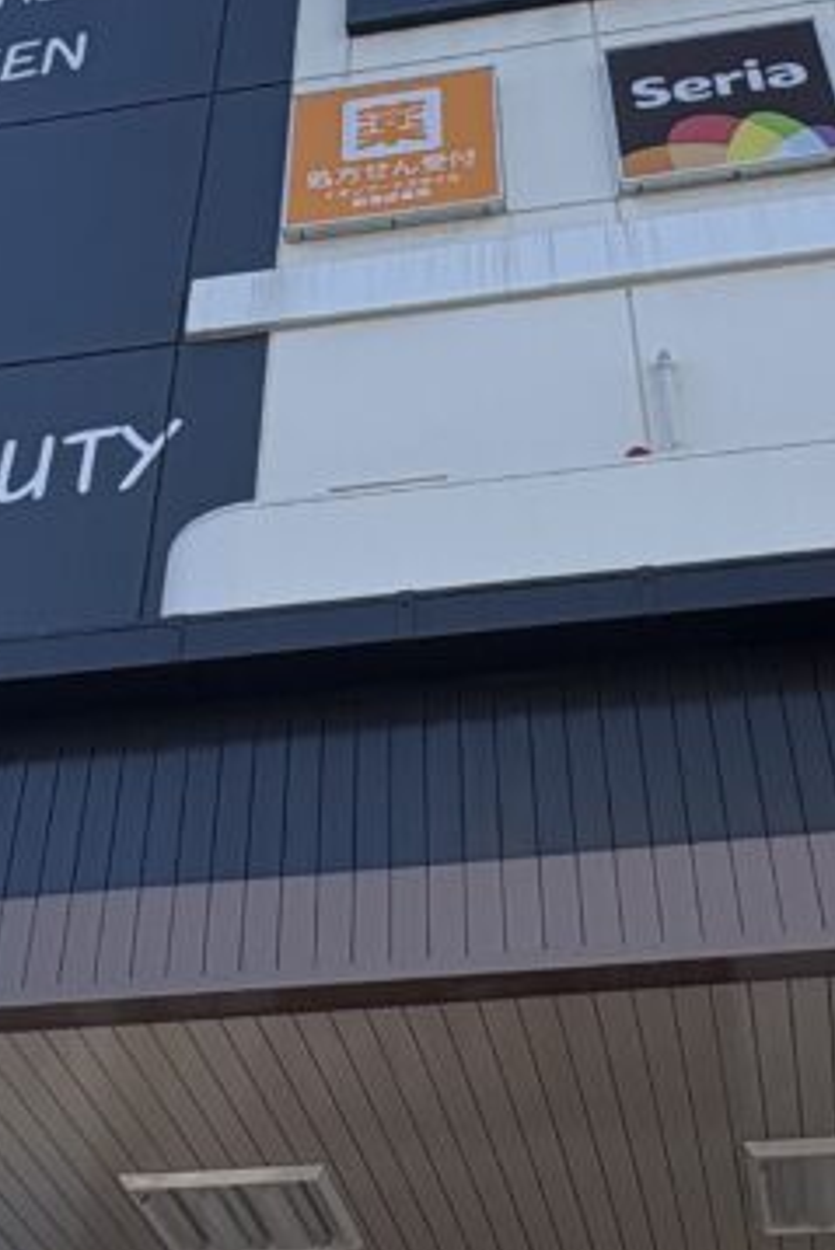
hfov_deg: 26.0
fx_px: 1807
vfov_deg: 37.2
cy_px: 300
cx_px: 335
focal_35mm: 52
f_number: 2.2
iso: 50
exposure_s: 1/681
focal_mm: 2.22
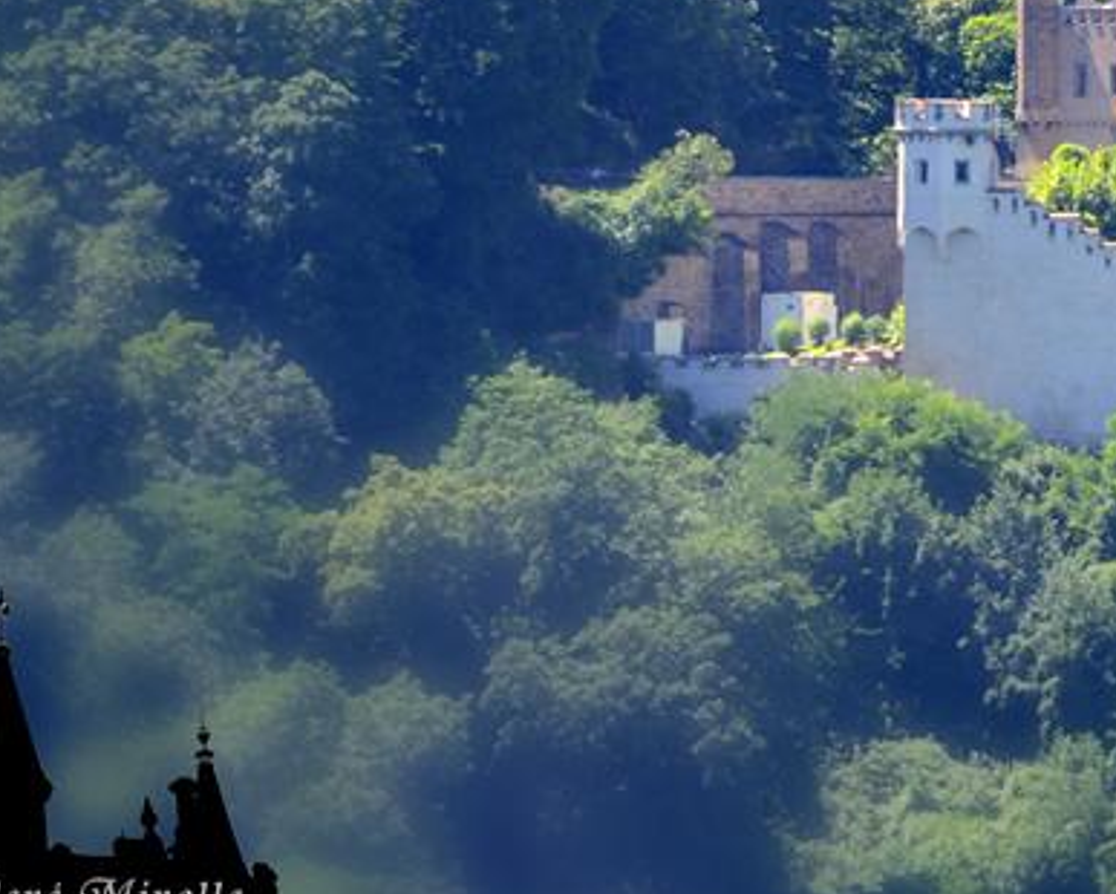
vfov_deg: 1.8
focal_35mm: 841
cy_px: -87
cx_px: 1562
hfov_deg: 2.3
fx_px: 27792
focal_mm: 200
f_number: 11
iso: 200
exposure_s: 1/100
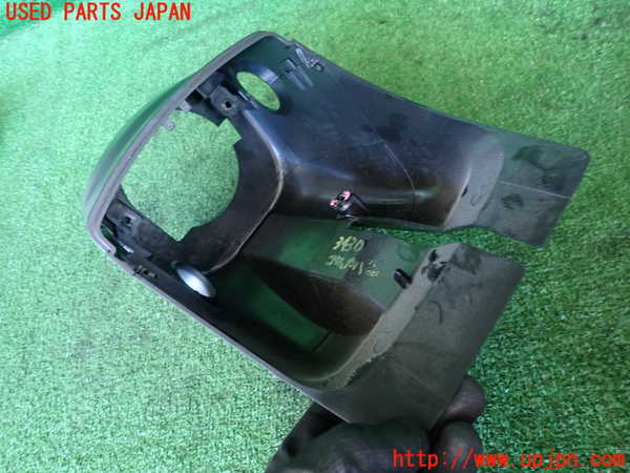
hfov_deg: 69.4
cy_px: 236
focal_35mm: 25
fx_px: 455
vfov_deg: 54.9
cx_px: 315
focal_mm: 4.5
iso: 400
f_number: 2
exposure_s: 1/30
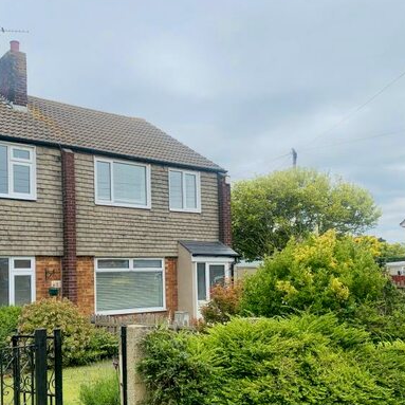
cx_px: 161
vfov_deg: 39.6
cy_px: 263
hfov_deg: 39.8
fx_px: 556
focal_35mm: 42
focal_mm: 4.25
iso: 25
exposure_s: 1/2545
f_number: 1.8
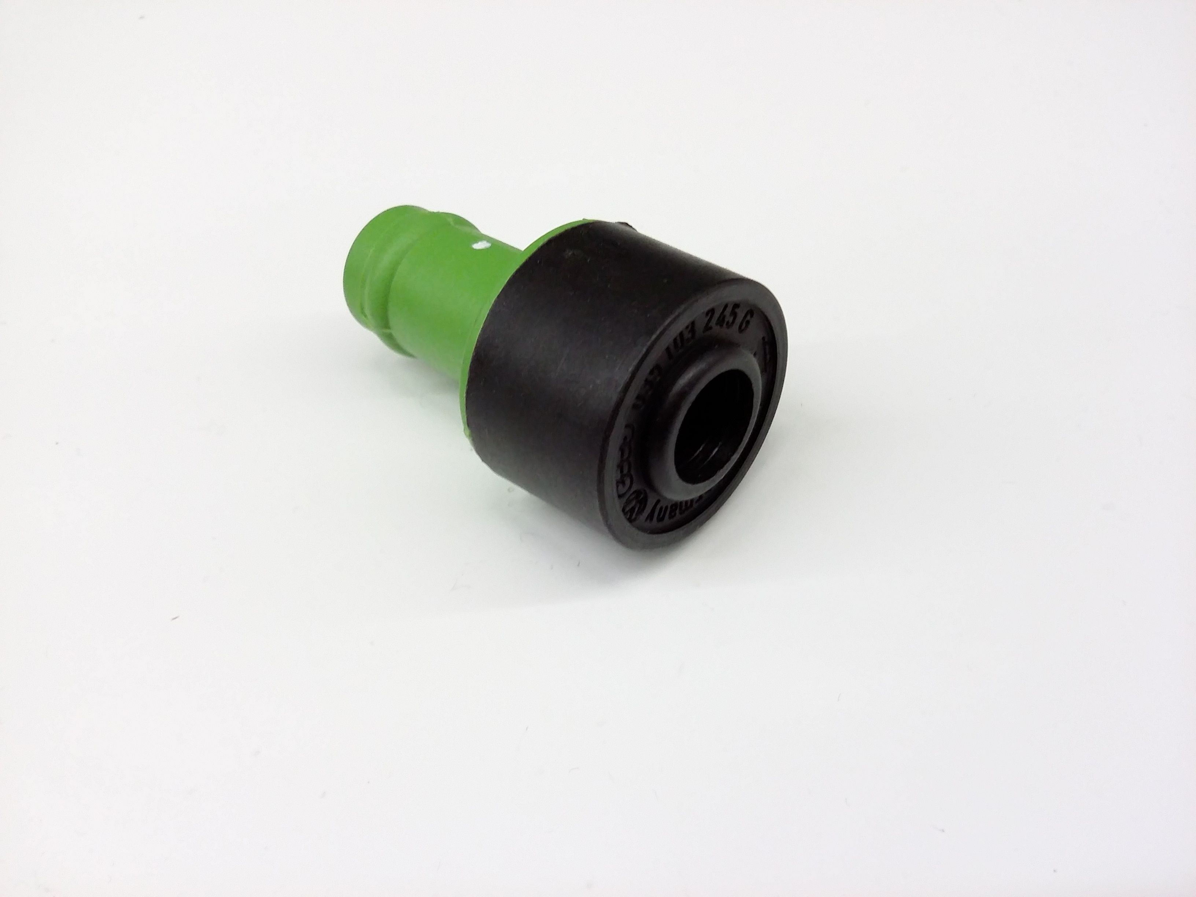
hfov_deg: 56.8
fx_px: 1106
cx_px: 598
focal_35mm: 32
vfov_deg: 44.2
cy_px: 448
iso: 160
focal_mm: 3.4
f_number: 2.4
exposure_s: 1/17
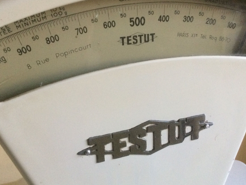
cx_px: 118
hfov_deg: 43.8
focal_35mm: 43
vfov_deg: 33.5
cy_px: 73
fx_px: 306
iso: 250
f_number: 2.2
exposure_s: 1/25
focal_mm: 4.15
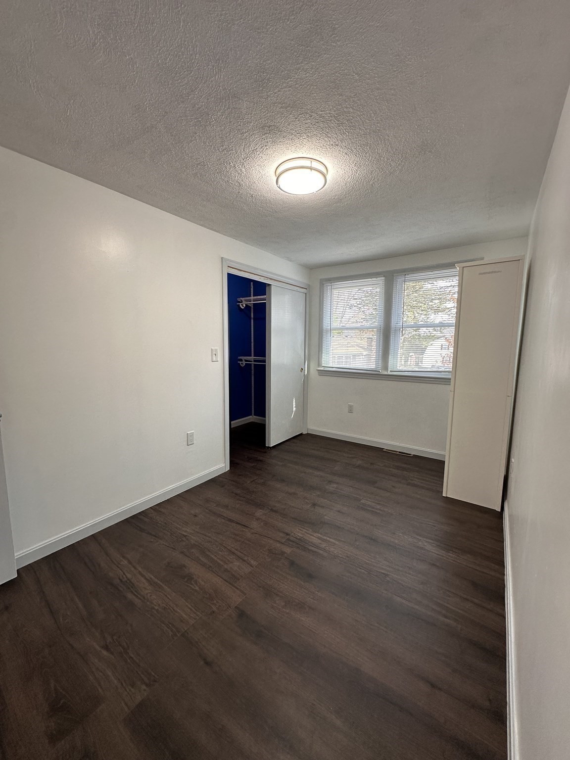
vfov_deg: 102.1
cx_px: 285
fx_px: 307
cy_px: 380
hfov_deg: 85.7
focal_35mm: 14
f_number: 2.2
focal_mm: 2.22
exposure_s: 1/120
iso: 160
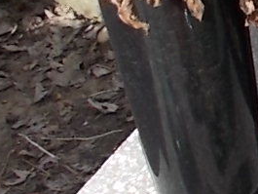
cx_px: 564
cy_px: -162
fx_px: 1171
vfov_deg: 9.0
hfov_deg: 11.1
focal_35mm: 157
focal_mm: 4.6
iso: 80
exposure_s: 1/400
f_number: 3.2
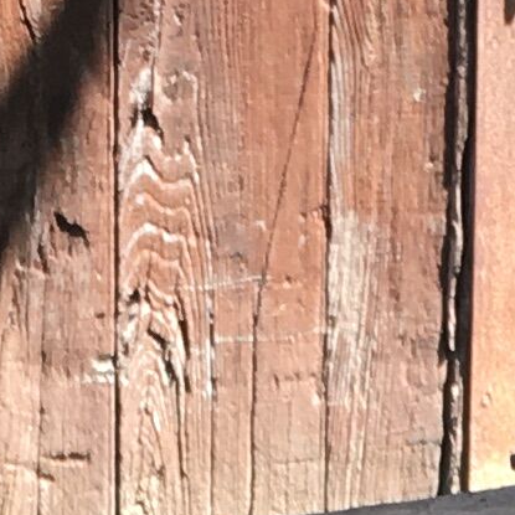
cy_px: 1255
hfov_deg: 6.9
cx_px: 715
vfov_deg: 6.7
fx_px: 4191
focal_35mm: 249
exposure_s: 1/100
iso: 25
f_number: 2.2
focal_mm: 4.15
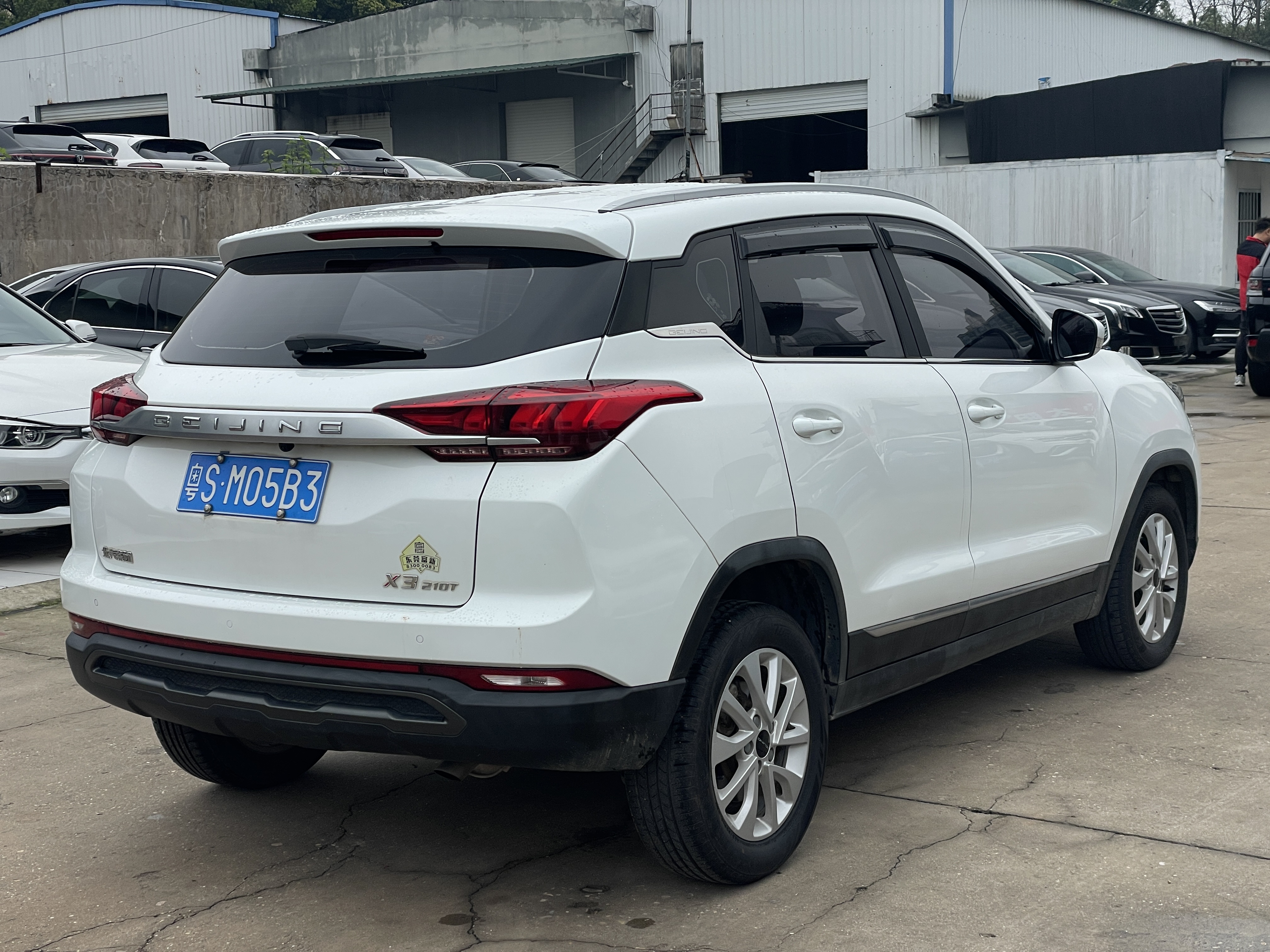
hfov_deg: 36.8
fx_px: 1908
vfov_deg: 28.0
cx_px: 635
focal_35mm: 52
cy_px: 476
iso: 25
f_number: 2
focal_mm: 6
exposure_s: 1/571
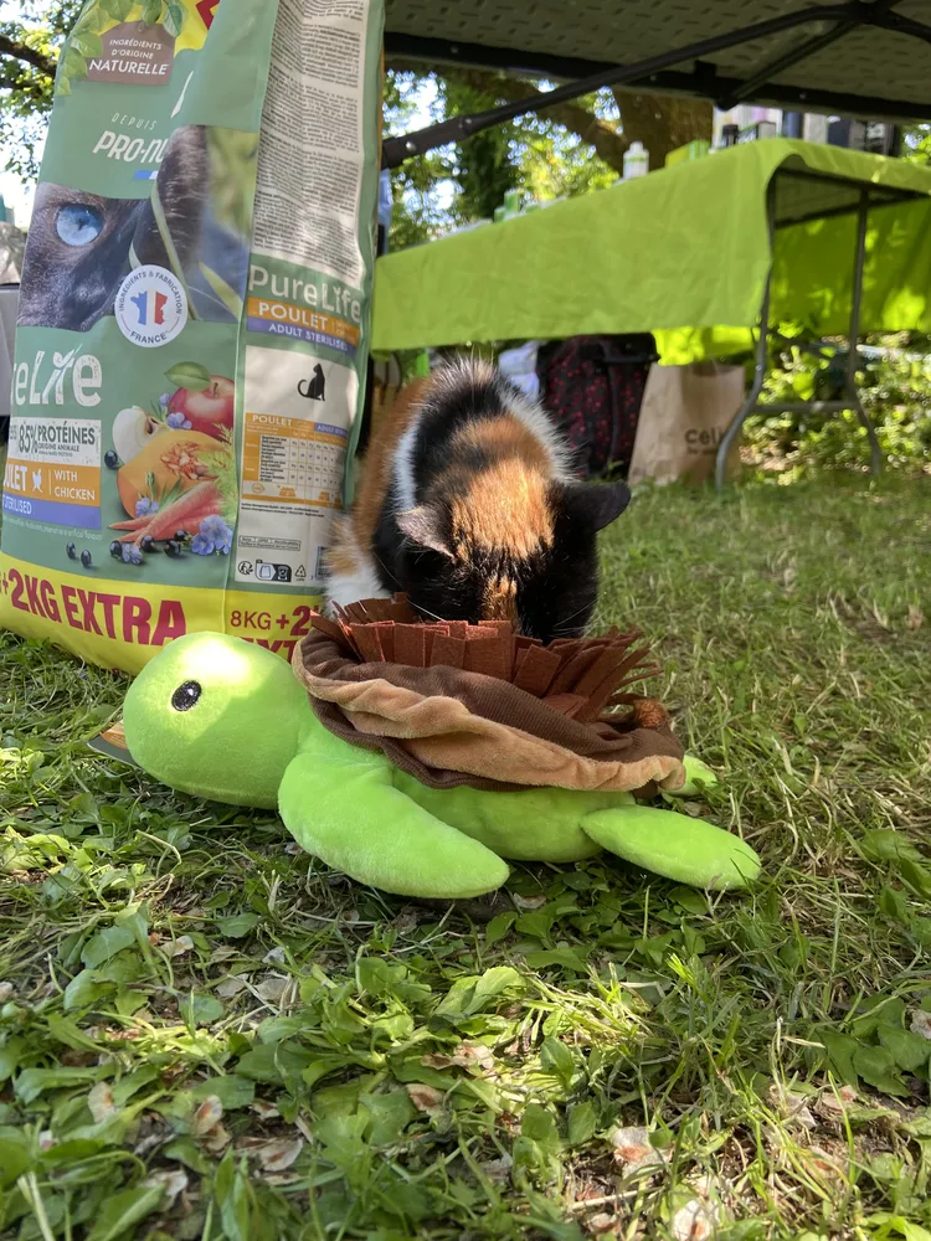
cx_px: 466
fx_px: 932
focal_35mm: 26
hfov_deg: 53.1
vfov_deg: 67.3
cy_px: 620
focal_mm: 4.25
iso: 64
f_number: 1.8
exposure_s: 1/122
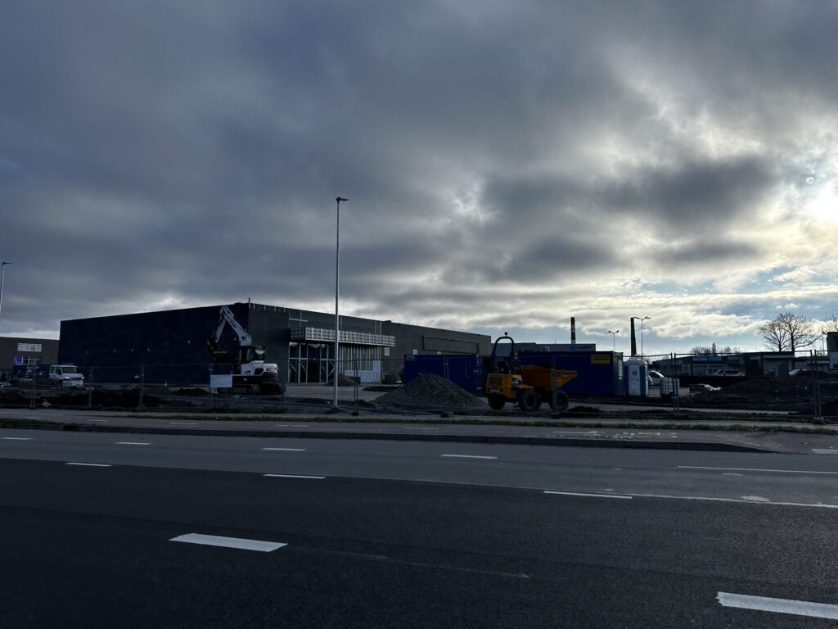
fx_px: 581
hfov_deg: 71.6
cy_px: 314
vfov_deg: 56.8
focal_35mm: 24
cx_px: 419
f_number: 1.78
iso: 80
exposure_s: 1/5525
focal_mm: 6.86
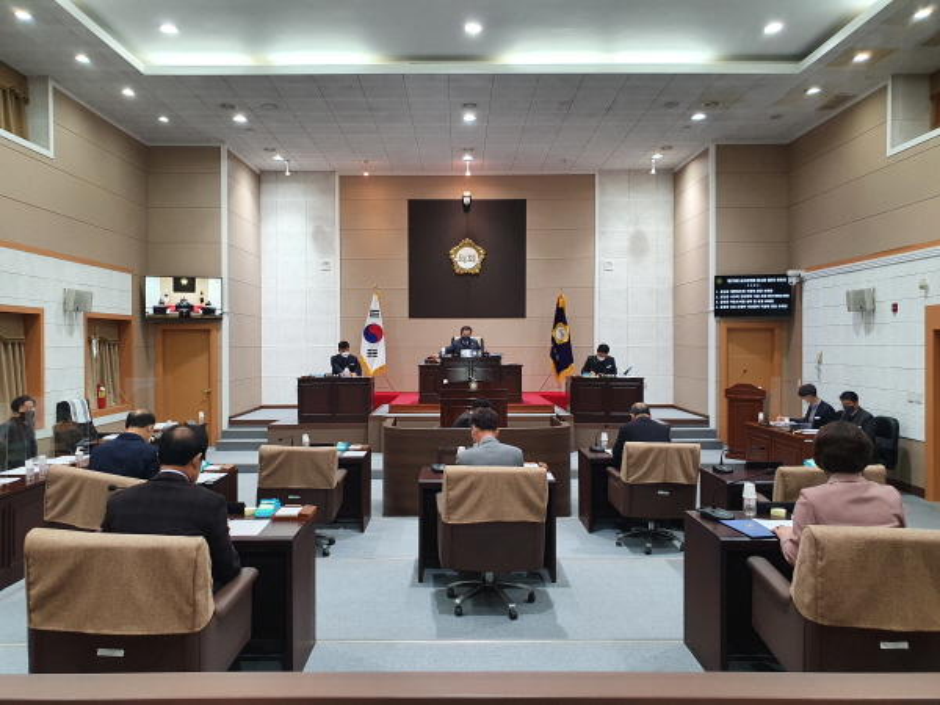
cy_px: 352
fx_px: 706
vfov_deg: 53.1
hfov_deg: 67.3
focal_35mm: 26
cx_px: 470
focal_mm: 4.32
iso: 200
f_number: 2.4
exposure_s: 1/40
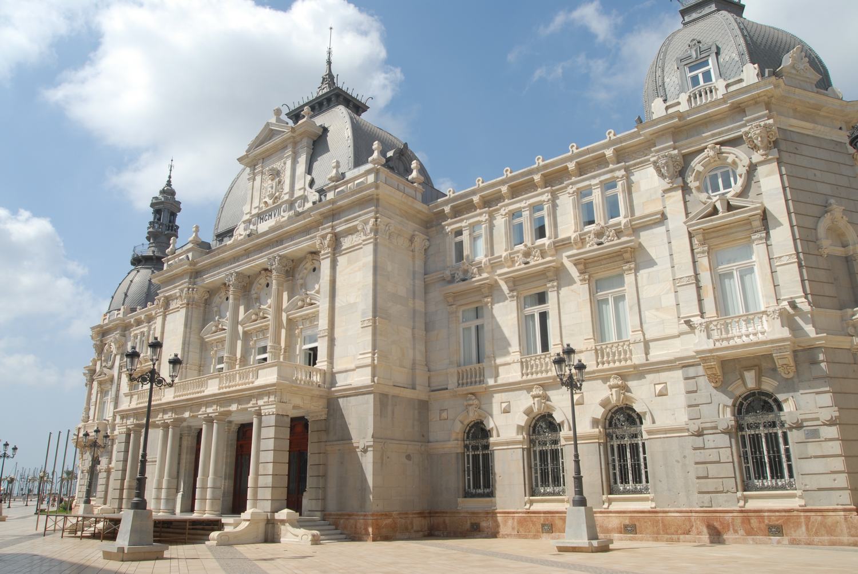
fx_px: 608
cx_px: 429
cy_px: 287
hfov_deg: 70.4
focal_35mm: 26
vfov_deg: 50.5
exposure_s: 1/250
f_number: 8
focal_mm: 17
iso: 100
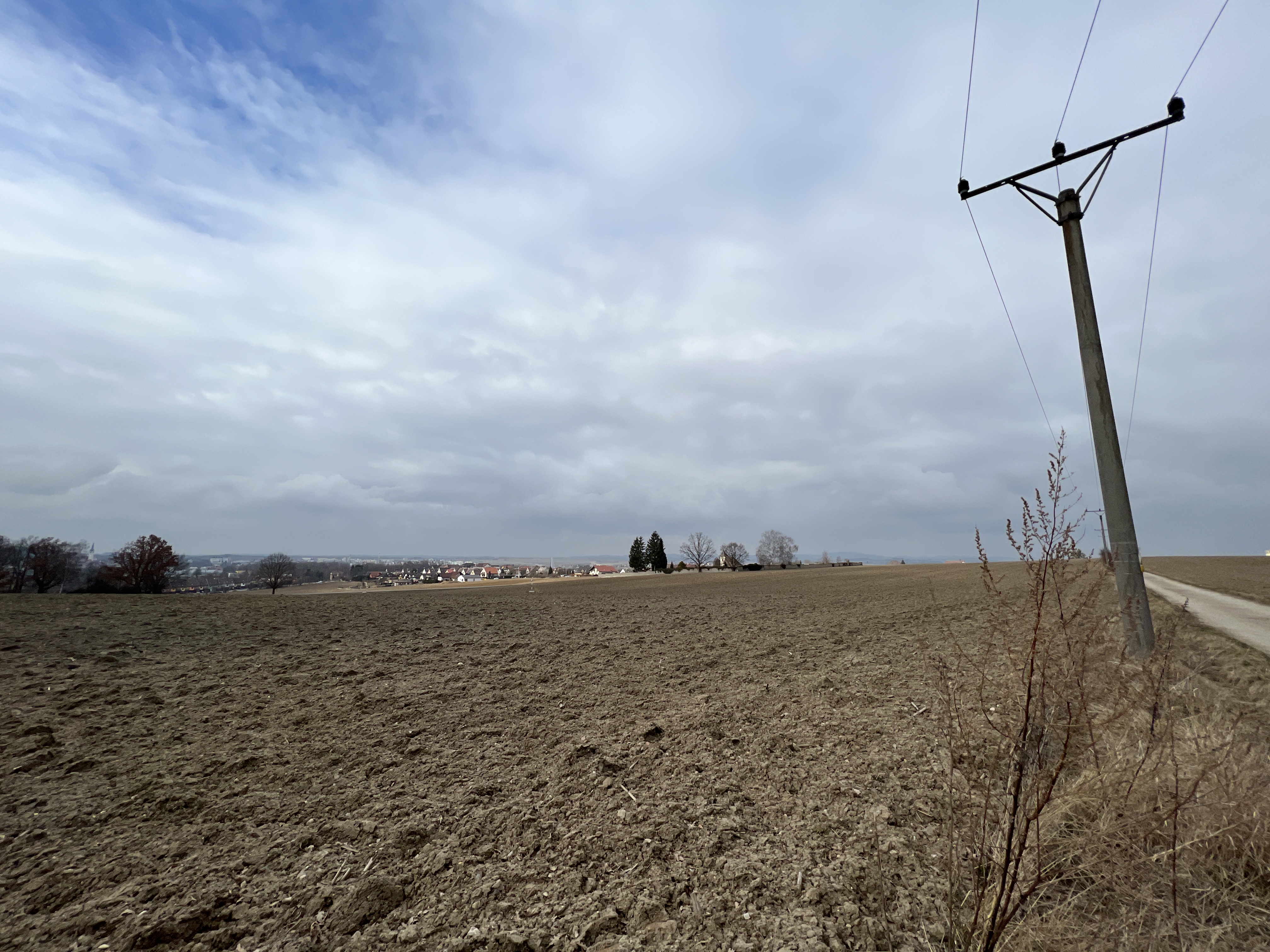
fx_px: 477
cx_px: 635
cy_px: 476
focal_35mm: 13
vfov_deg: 89.9
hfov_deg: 106.2
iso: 32
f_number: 1.8
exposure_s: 1/3040
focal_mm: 1.57
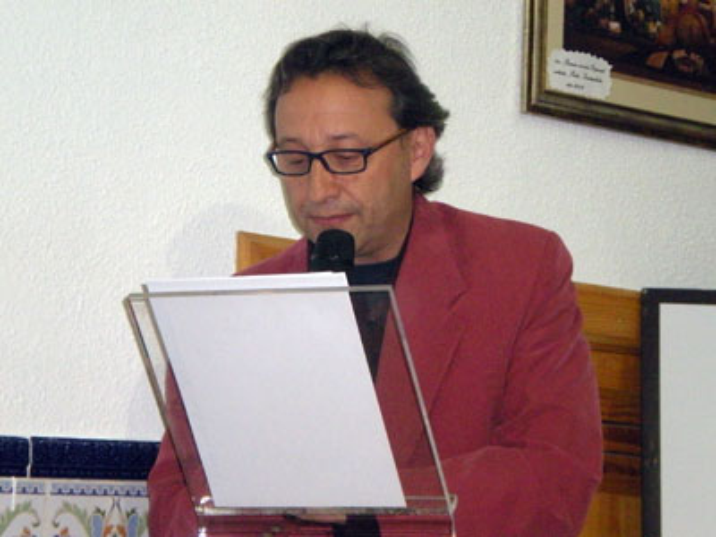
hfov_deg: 17.3
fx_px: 2358
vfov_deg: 13.0
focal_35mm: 114
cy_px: 268
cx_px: 358
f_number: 5.9
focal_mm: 18.9
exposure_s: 1/125
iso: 541
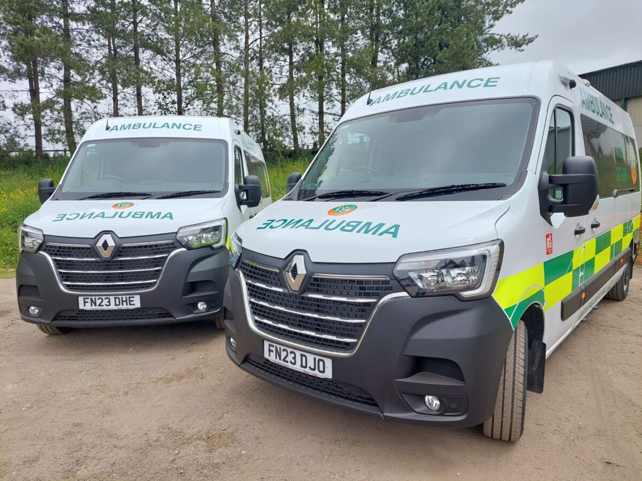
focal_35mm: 25
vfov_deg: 54.9
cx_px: 321
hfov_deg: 69.4
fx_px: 464
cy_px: 240
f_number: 1.8
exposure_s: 1/1299
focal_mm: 5.23
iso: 40
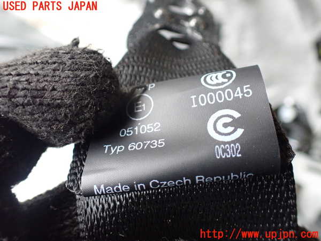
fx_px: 278
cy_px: 120
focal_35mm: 30
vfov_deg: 46.8
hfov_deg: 60.0
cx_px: 160
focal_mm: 5.4
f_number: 2.3
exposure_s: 1/50
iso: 800
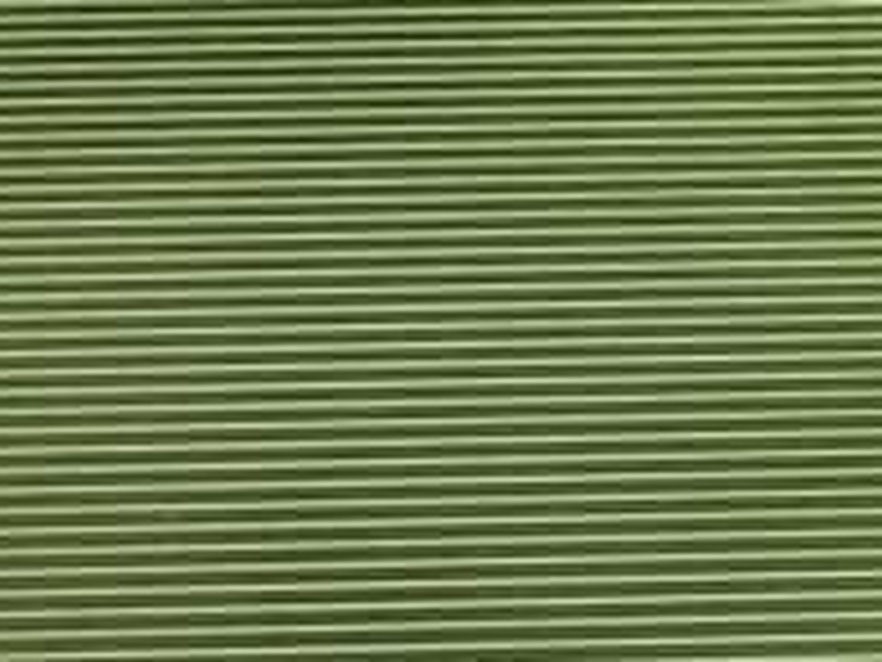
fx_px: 2344
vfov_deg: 16.0
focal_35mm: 92
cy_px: 423
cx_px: 243
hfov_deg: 21.2
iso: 800
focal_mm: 5.4
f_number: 2.3
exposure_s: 1/30
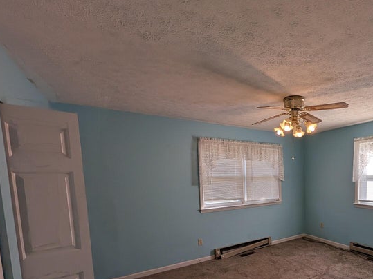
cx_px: 287
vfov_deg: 65.7
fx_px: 205
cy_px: 198
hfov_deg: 77.3
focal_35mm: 19
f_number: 1.7
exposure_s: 1/480
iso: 53
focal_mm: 2.02
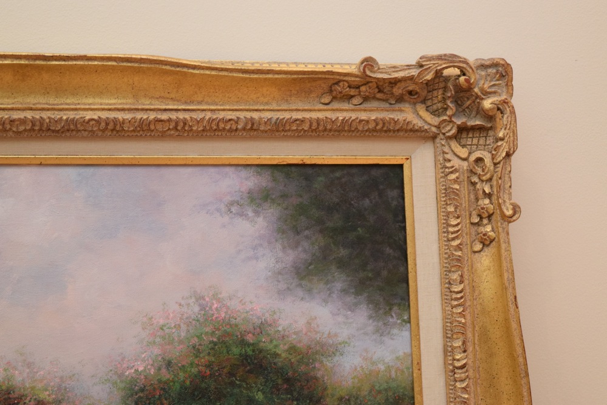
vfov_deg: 16.6
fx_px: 1391
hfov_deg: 24.6
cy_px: 202
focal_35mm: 82
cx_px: 304
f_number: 5.6
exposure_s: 1/60
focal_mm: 55
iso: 1600
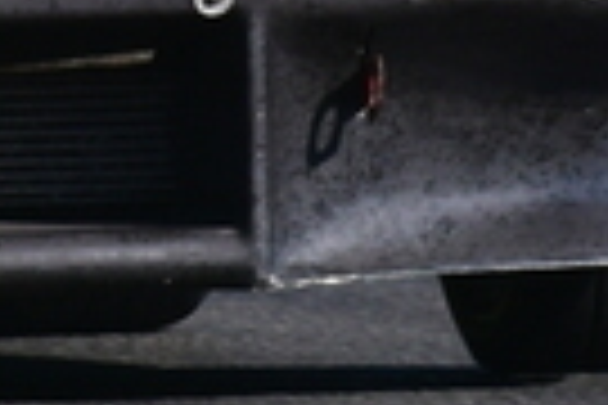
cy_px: -340
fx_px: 75200
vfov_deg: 0.3
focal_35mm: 4453
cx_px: -419
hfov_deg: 0.5
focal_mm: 500
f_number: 11
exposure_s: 1/640
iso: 500
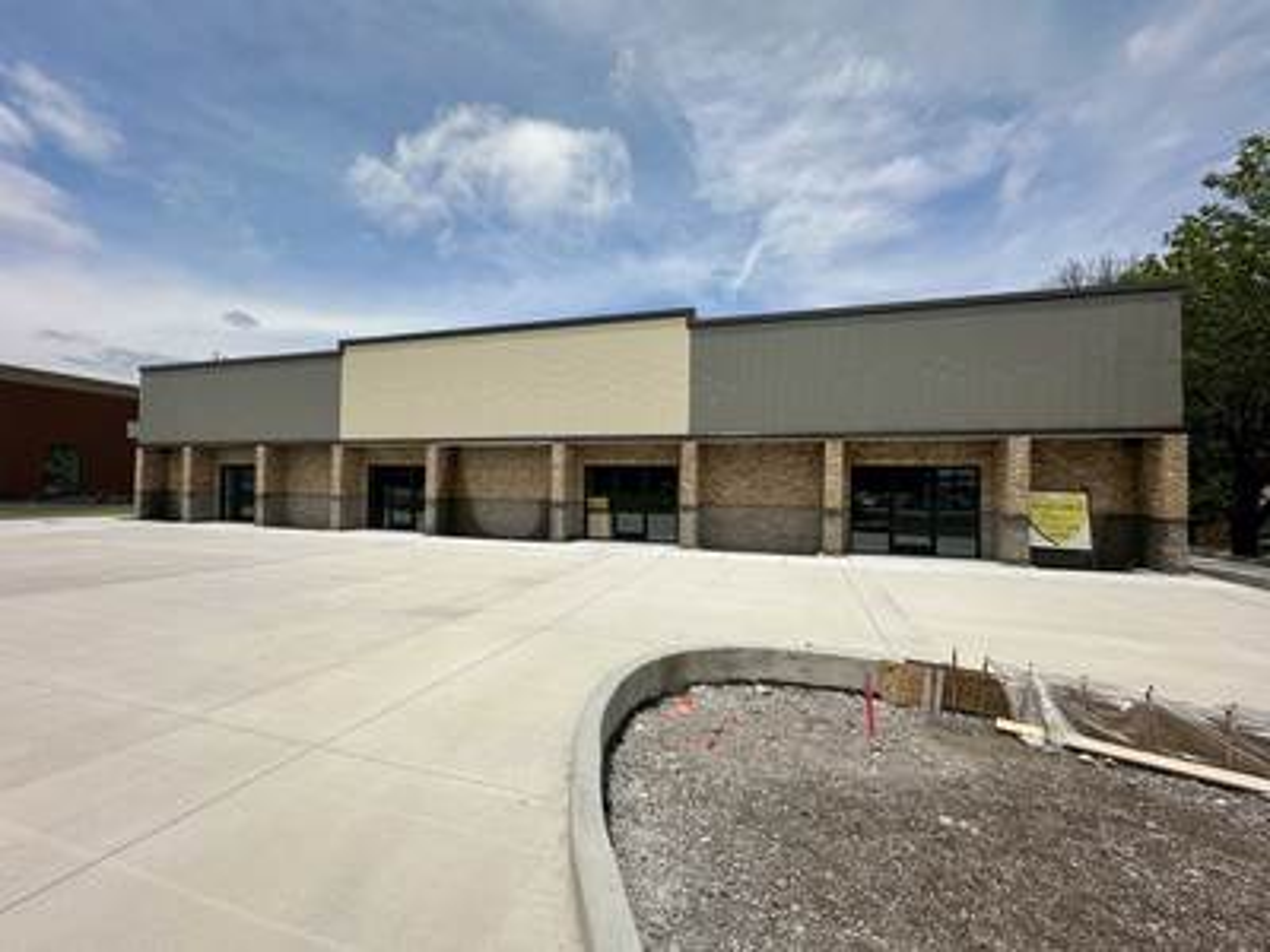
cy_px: 476
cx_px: 635
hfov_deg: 102.1
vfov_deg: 85.7
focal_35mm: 14
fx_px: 514
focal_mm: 2.22
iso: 50
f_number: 2.2
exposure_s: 1/4464
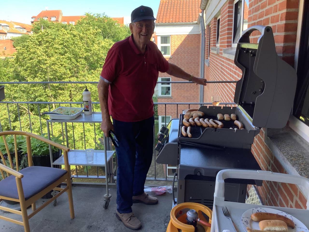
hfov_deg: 58.4
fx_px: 277
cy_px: 116
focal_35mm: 31
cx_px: 154
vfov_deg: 45.4
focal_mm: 3.3
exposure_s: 1/120
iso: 25
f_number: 2.4
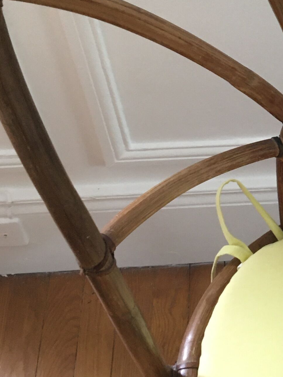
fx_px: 992
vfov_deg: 21.3
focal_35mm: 91
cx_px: 368
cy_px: 87
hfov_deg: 15.5
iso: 125
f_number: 2.2
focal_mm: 4.15
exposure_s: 1/33
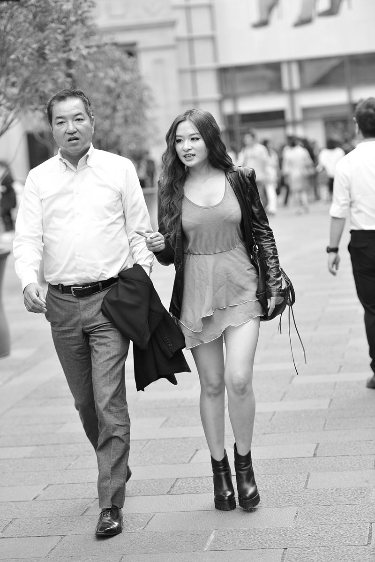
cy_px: 281
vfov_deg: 22.1
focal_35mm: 92
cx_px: 188
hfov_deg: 14.9
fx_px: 1436
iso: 500
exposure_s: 1/400
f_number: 2.8
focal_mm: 92
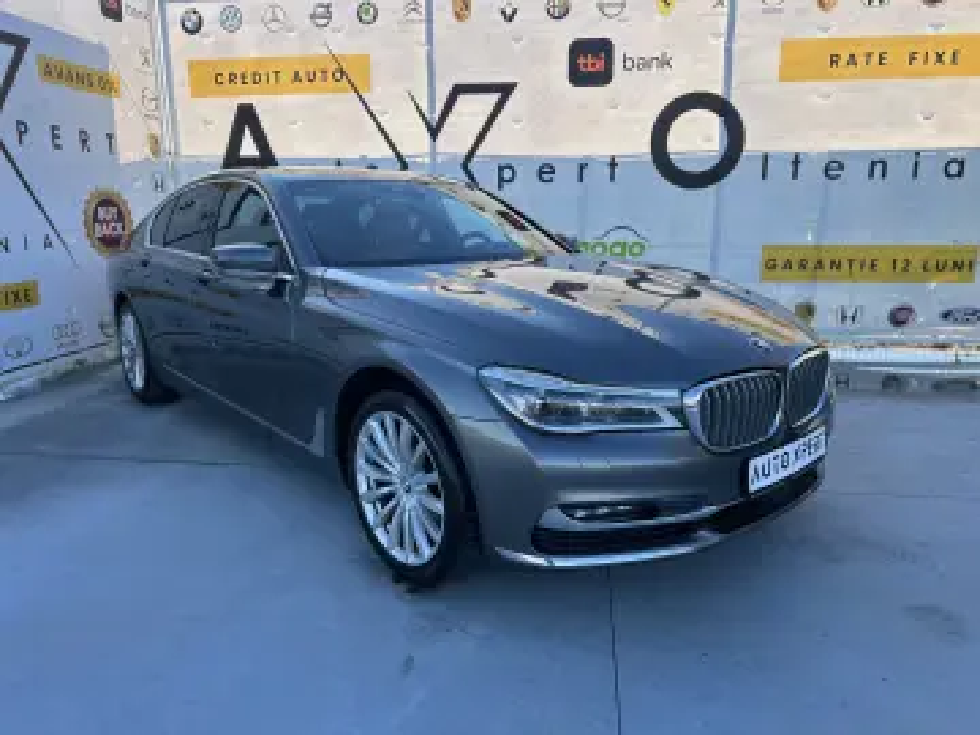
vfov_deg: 56.8
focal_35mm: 24
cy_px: 368
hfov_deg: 71.6
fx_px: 679
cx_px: 490
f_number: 1.78
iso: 80
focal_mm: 6.86
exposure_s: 1/1009
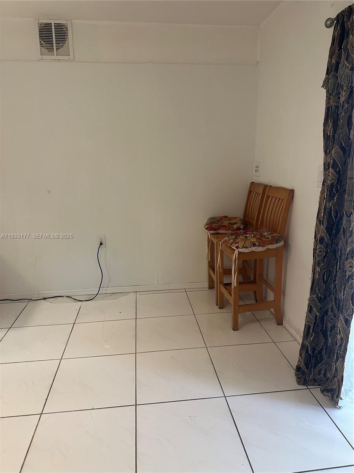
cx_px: 177
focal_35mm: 24
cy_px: 236
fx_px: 327
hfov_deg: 56.8
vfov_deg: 71.6
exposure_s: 1/60
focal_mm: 6.86
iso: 200
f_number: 1.78
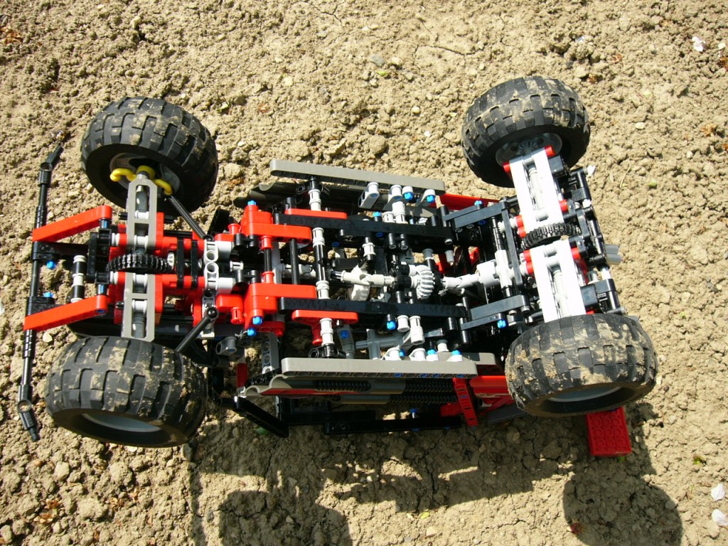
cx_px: 364
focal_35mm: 35
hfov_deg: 52.6
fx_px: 736
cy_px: 273
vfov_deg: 40.7
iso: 50
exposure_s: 1/100
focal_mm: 5.8
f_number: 8
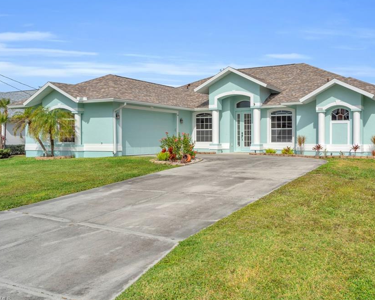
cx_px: 211
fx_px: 400
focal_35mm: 36
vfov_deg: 41.2
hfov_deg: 50.1
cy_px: 149
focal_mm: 31
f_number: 9
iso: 200
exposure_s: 1/500
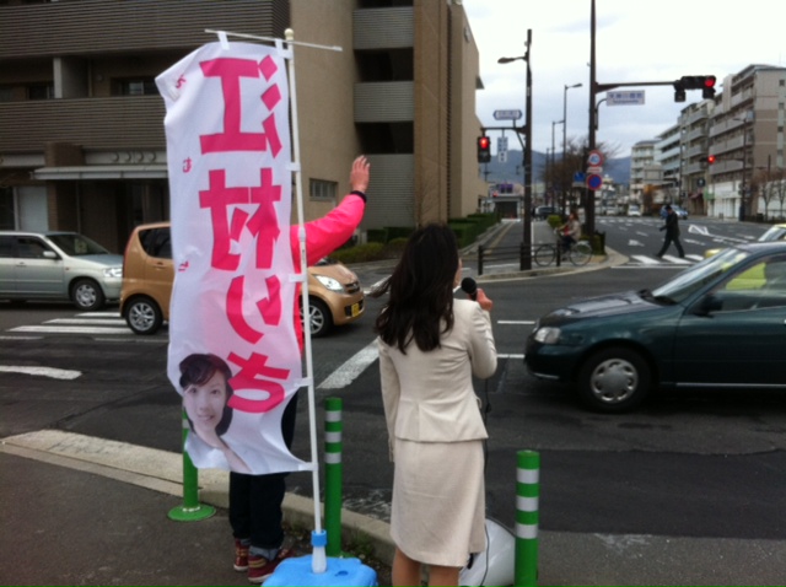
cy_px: 294
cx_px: 393
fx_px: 794
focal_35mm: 35
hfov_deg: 52.7
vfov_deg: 40.6
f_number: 2.8
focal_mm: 3.85
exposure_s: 1/382
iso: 80
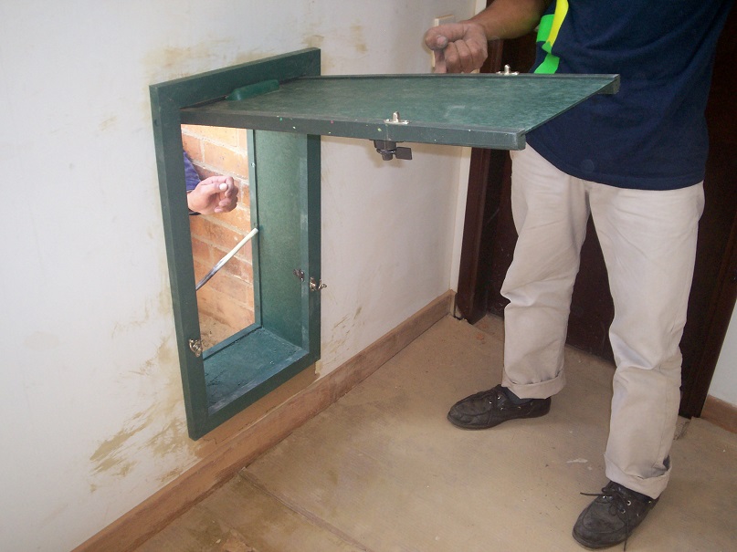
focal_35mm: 36
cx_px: 368
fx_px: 766
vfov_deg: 39.6
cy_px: 276
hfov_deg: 51.4
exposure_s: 1/64
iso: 140
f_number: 4.5
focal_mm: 5.9
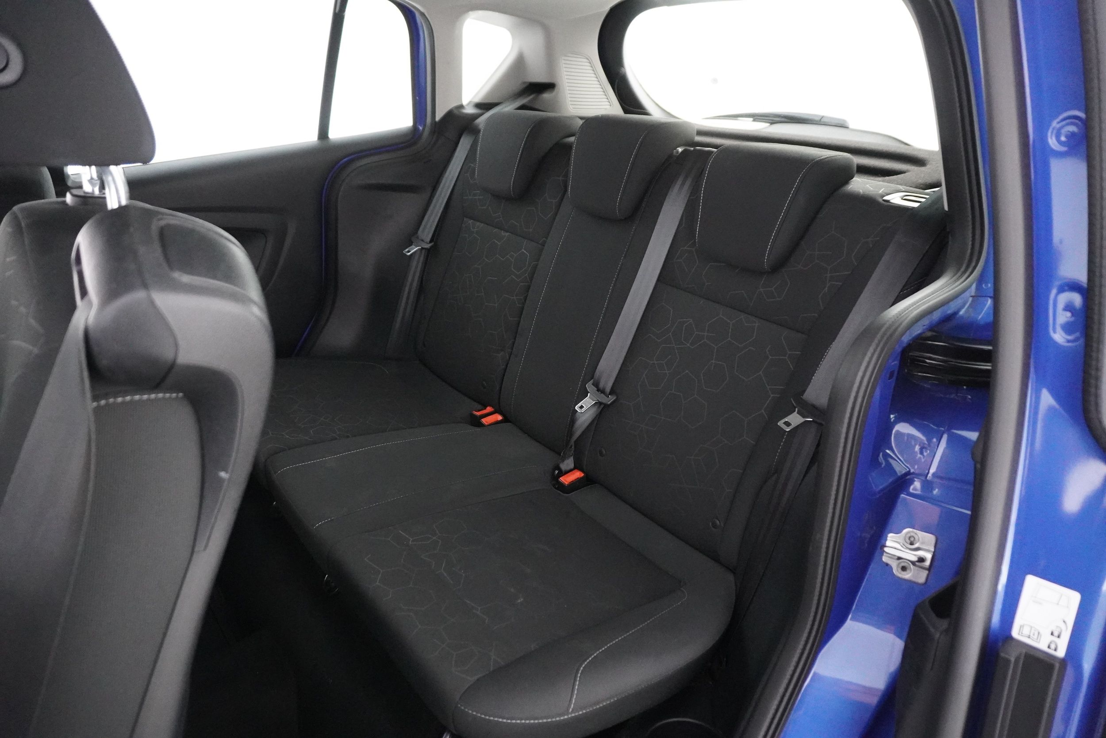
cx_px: 553
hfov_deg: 73.7
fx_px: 737
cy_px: 369
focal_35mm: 24
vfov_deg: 53.1
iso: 6400
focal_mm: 16
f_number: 3.5
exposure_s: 1/50
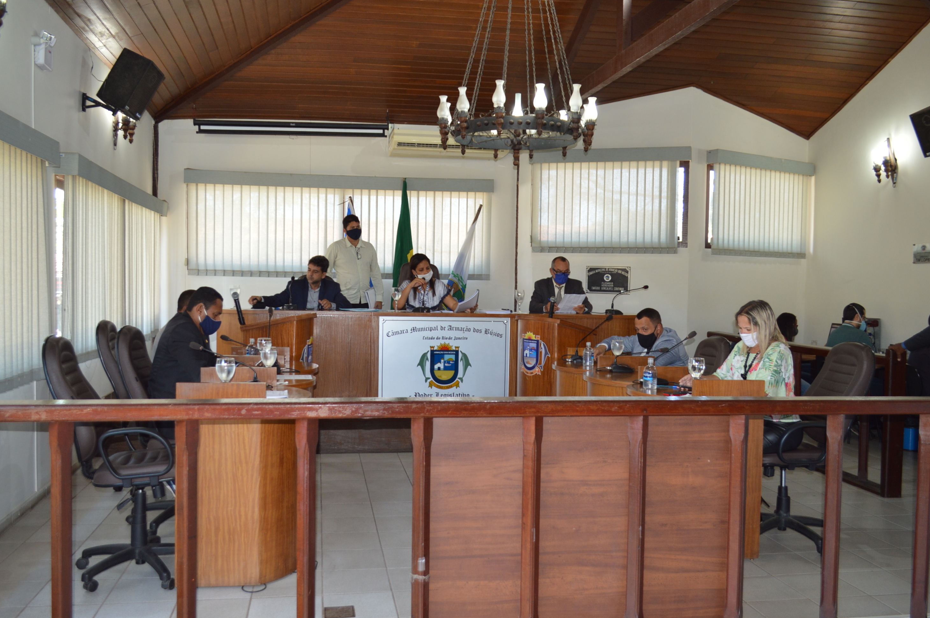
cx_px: 459
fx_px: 800
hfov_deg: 60.3
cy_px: 302
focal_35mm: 31
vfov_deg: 42.2
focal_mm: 20
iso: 400
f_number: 4
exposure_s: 1/60
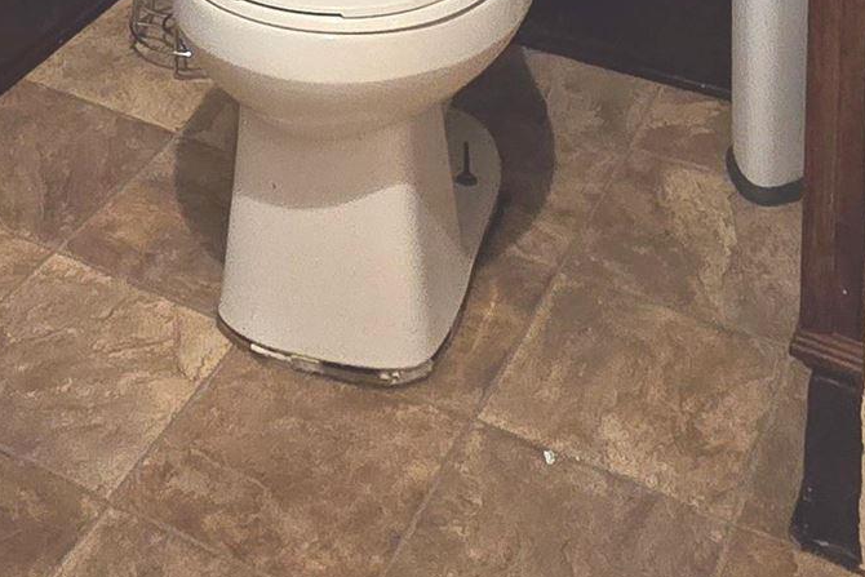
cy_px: -716
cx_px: 283
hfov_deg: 32.1
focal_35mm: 62
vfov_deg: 15.3
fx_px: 1490
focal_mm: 2.2
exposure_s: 1/60
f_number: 2.2
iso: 500
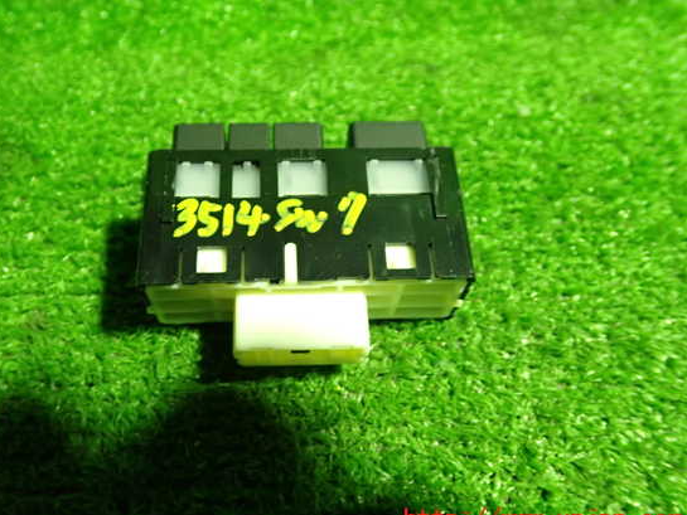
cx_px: 310
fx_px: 655
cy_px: 253
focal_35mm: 33
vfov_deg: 43.0
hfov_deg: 55.2
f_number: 2.3
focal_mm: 5.4
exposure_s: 1/30
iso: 640
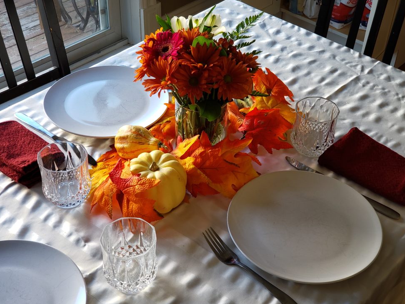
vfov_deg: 26.6
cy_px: 160
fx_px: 643
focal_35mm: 55
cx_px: 206
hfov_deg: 34.9
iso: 80
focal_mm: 6
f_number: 2.4
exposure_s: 1/30
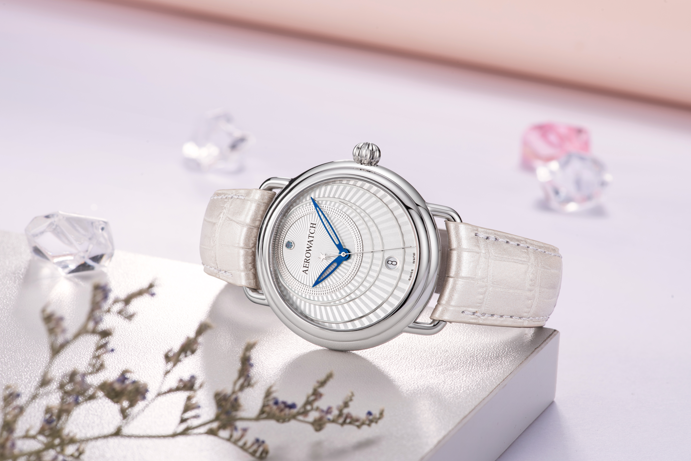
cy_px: 230
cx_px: 346
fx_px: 2016
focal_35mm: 105
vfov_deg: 13.0
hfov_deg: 19.5
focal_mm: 105
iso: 50
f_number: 18
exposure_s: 1/100
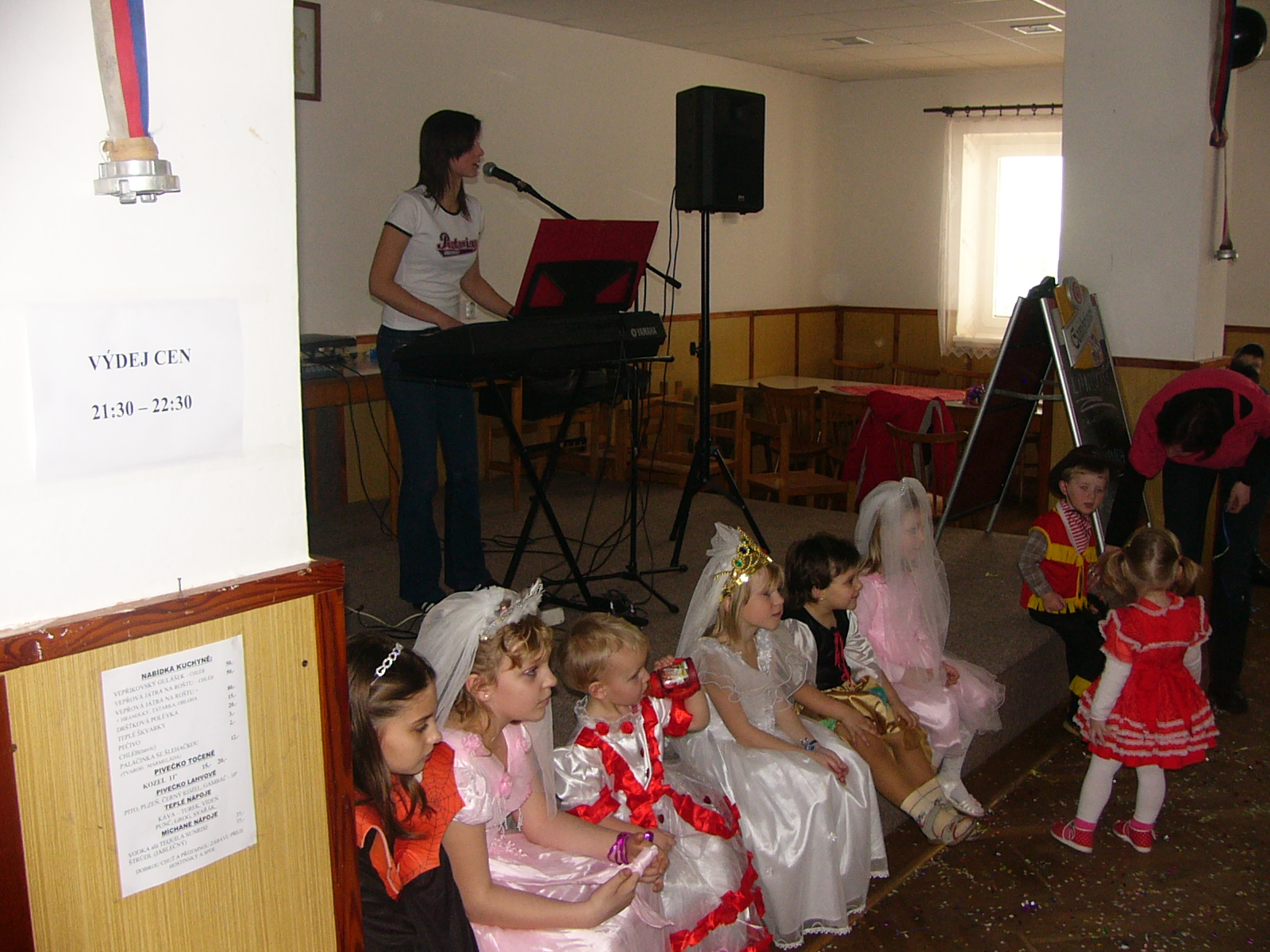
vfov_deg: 40.7
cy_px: 476
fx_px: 1284
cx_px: 635
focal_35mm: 35
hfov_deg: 52.6
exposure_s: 1/30
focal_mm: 4.6
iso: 100
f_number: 2.8
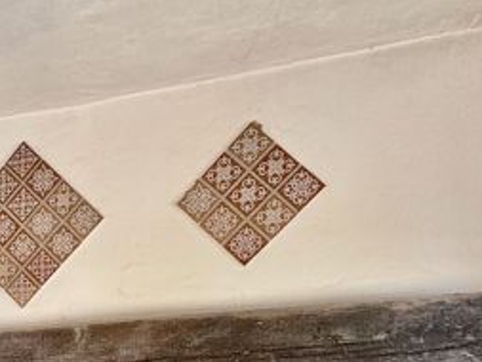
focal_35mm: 39
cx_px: -16
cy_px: 471
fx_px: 543
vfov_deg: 29.6
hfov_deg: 40.8
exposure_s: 1/162
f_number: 2.2
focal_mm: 2.22
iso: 40
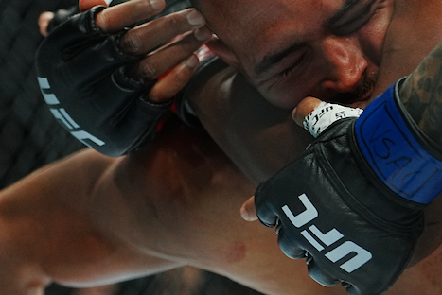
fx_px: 4226
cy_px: 33
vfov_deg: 4.0
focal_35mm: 344
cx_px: 240
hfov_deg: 6.0
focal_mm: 134
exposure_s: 1/800
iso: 1250
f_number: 2.8
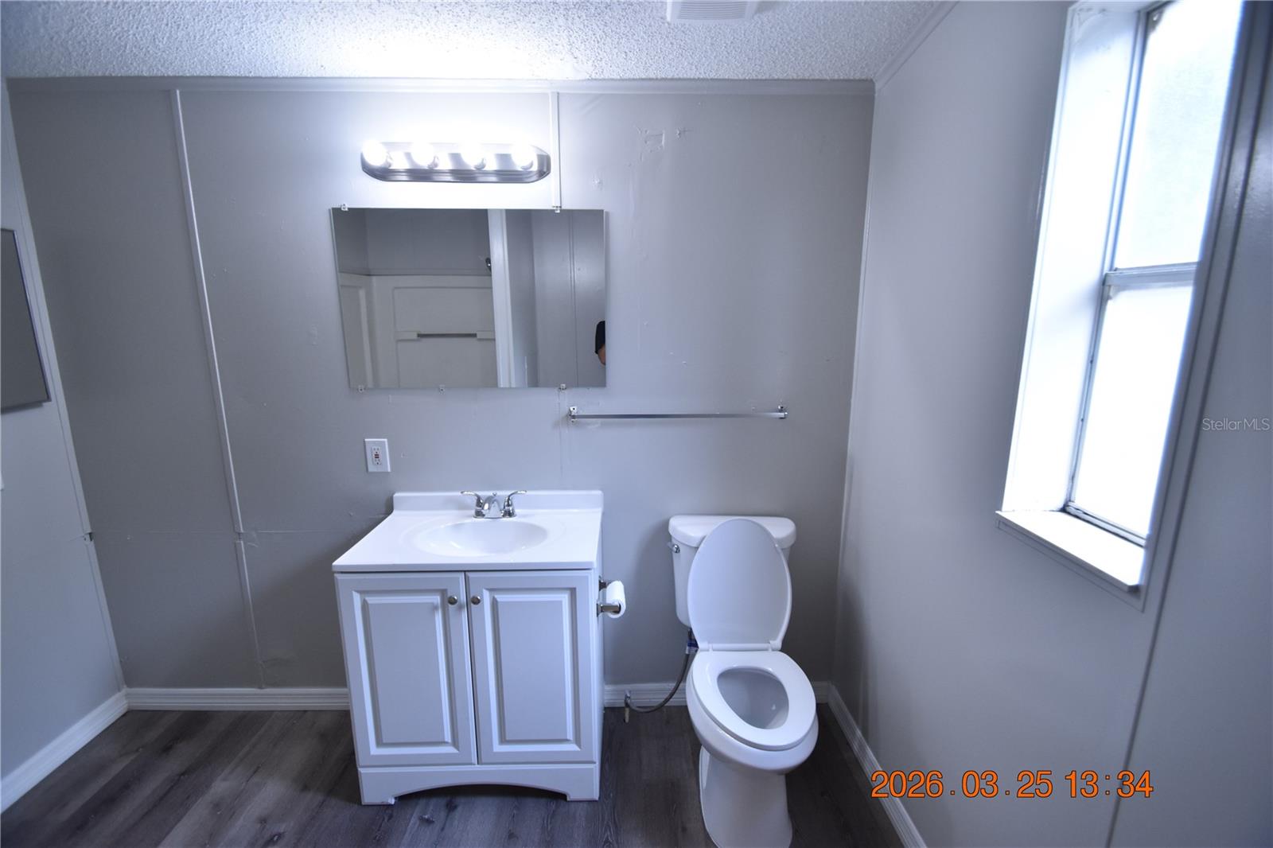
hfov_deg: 100.4
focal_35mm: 15
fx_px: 530
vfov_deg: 77.3
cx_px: 636
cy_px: 424
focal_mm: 10
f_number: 3.5
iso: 800
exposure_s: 1/180
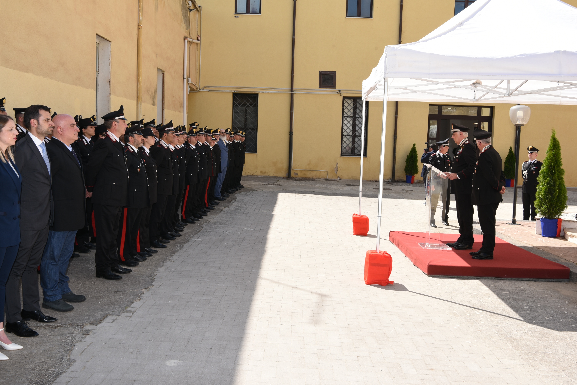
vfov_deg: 35.1
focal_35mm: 38
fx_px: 609
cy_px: 192
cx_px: 288
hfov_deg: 50.7
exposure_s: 1/200
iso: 320
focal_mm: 38
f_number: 14
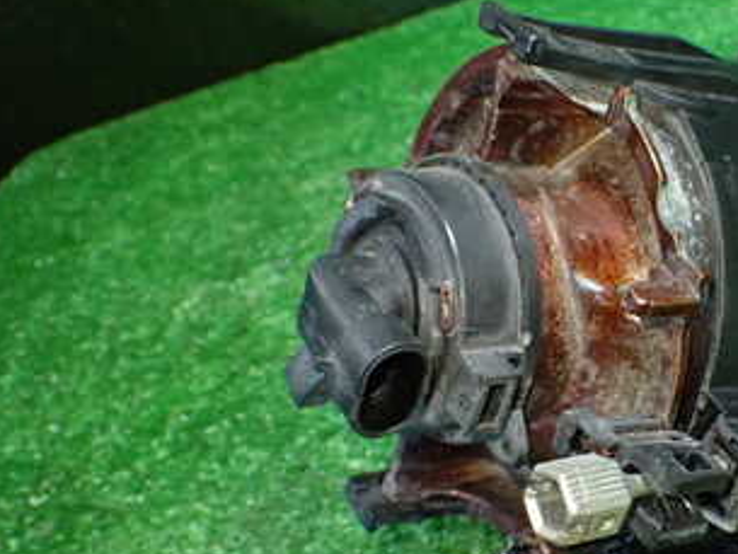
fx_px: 1258
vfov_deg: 24.7
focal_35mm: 59
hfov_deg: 31.6
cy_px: 377
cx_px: 624
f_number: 2.3
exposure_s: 1/80
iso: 800
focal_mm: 5.4
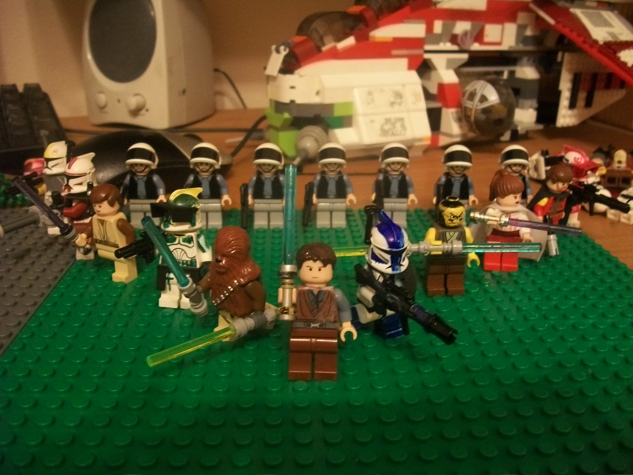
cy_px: 238
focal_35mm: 32
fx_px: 585
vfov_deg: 44.2
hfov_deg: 56.8
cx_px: 316
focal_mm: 5.7
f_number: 2.9
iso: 220
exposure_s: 1/8
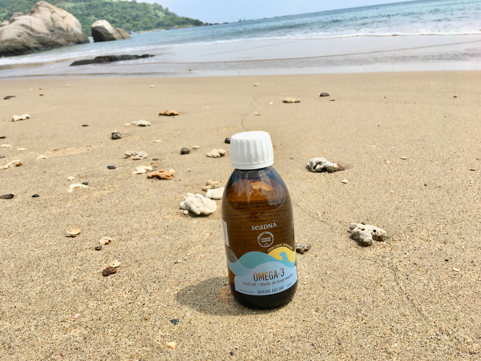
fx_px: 403
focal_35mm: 29
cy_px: 180
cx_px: 240
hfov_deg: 61.7
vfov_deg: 48.2
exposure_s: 1/1131
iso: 25
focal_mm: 4.15
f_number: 2.2
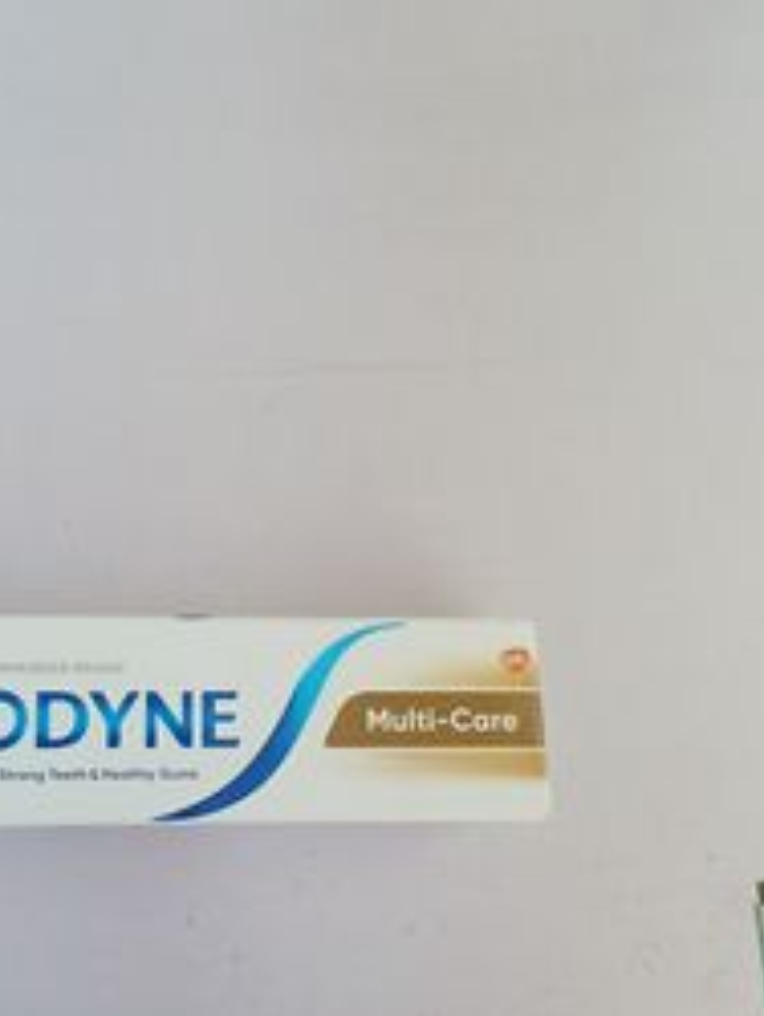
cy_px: 575
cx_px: 187
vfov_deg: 61.4
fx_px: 852
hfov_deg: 46.5
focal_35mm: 29
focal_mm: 1.4
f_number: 2.2
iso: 100
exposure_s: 1/50
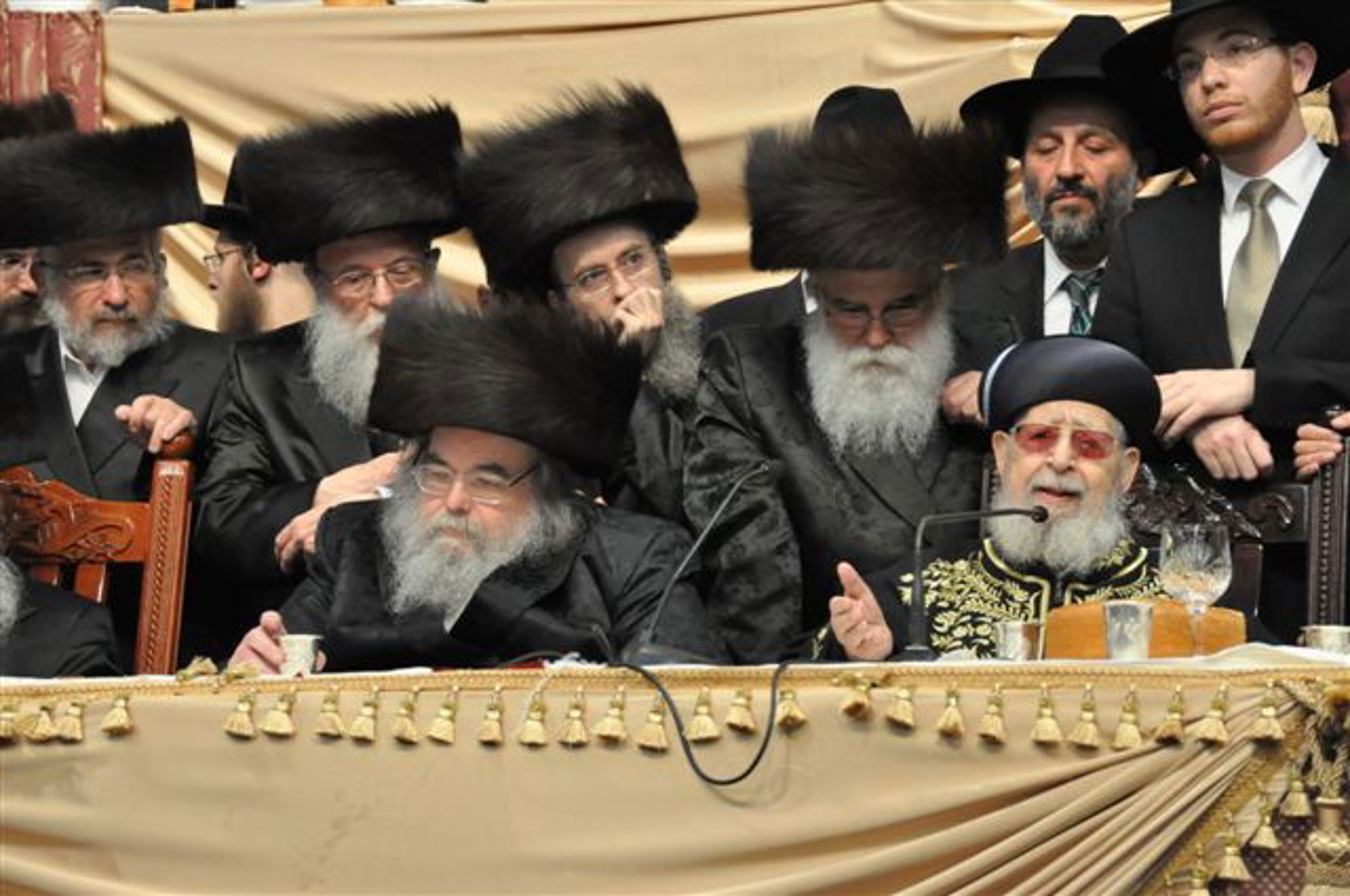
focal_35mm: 142
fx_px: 5337
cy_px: 448
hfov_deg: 14.4
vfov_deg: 9.6
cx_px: 675
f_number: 5.6
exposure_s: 1/100
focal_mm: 95
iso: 3200
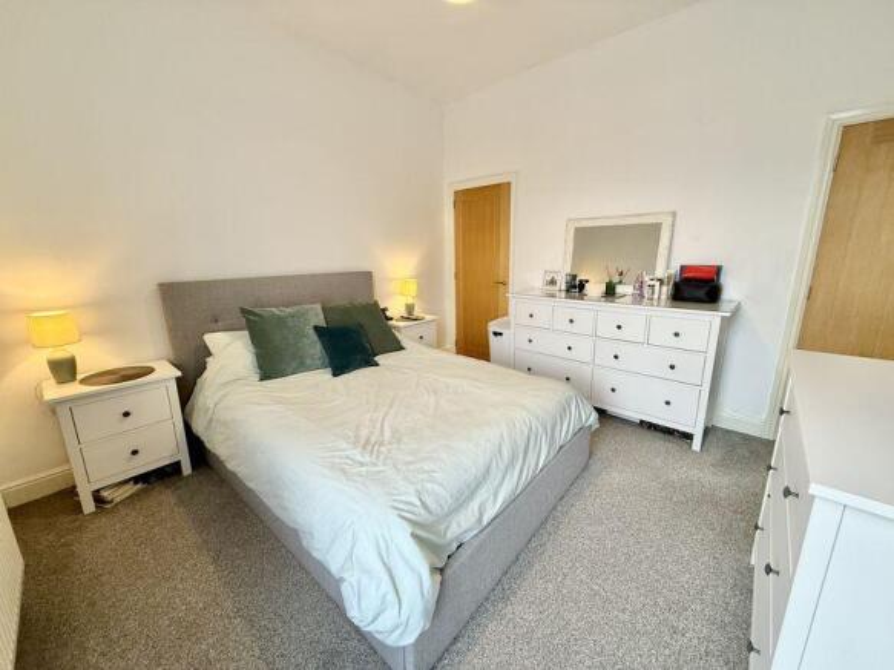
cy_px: 335
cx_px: 447
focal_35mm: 14
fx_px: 361
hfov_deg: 102.1
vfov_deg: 85.7
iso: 320
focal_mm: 2.22
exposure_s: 1/100
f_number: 2.2
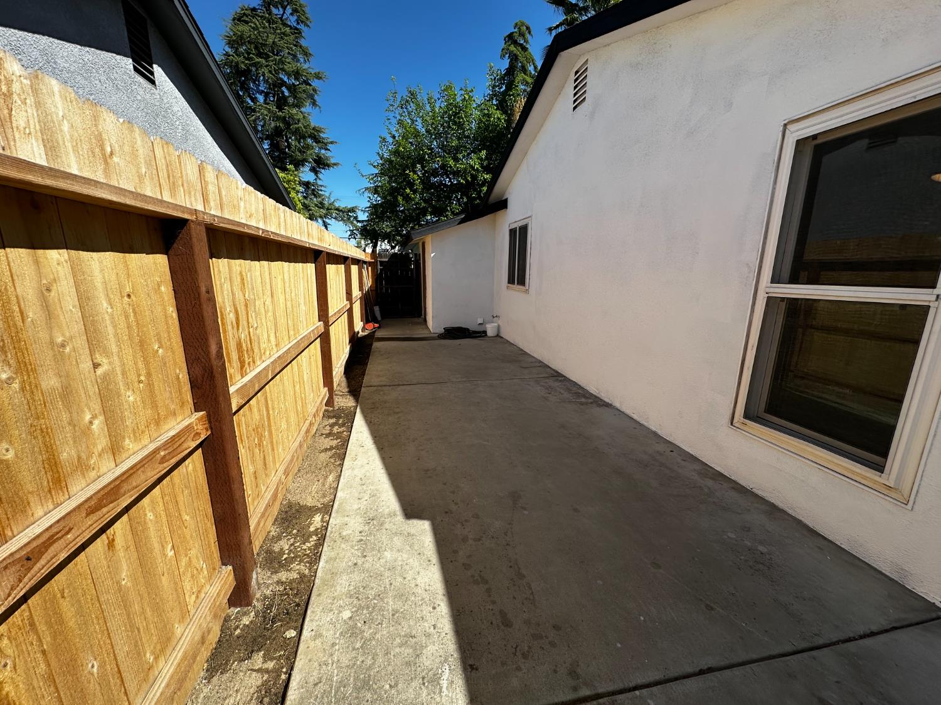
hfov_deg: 102.1
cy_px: 352
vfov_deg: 85.7
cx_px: 470
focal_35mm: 14
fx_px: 381
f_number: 2.2
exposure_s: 1/1595
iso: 50
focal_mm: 2.22
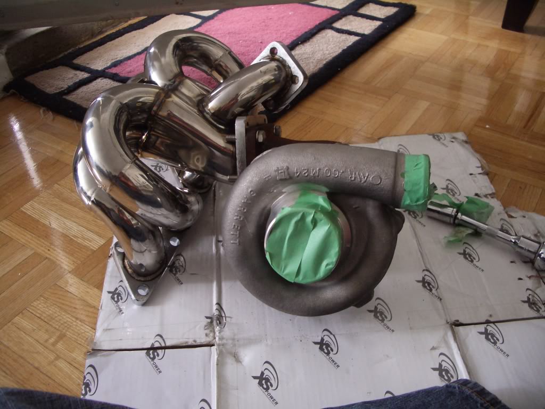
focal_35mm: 35
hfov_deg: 52.6
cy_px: 204
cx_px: 272
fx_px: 551
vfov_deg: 40.7
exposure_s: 1/40
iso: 200
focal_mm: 5.8
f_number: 2.6
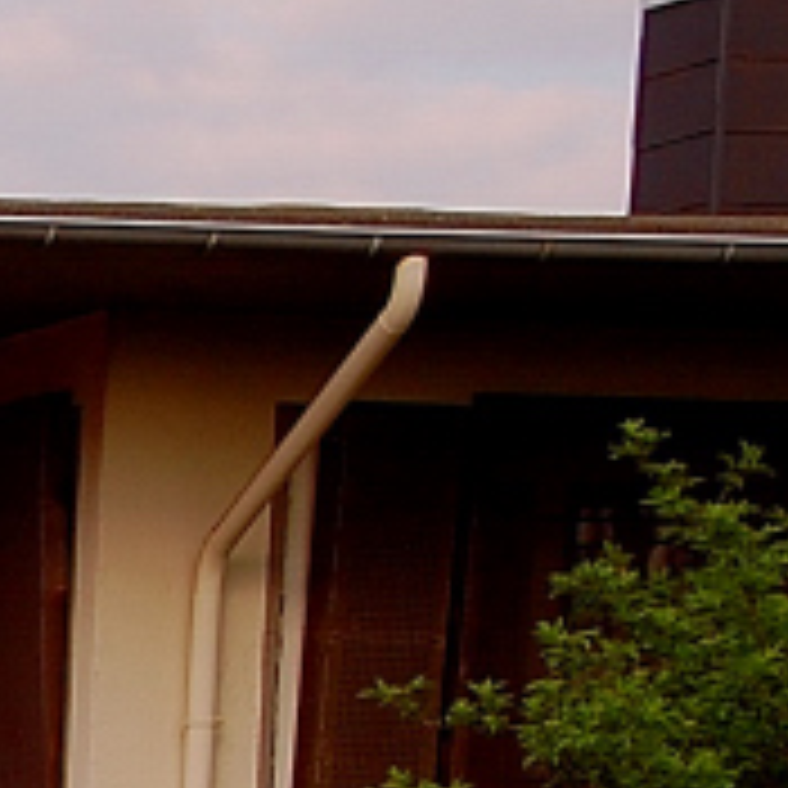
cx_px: -1454
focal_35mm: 283
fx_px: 7289
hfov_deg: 5.8
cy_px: 1524
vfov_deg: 6.0
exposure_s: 1/80
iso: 200
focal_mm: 38
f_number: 13
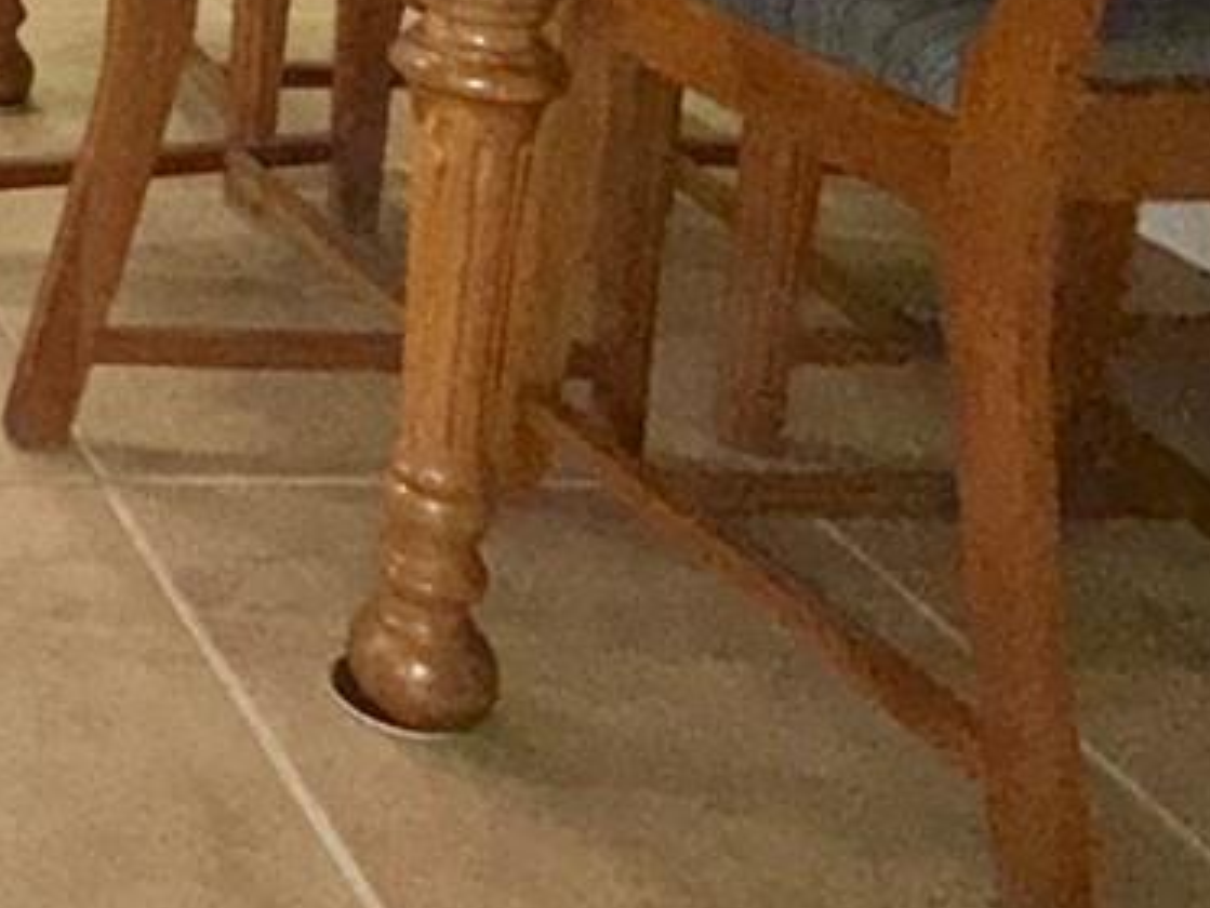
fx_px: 2098
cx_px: -684
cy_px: -441
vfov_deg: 20.9
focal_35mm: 60
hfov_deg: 24.0
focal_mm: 2.22
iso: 100
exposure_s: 1/60
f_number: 2.2
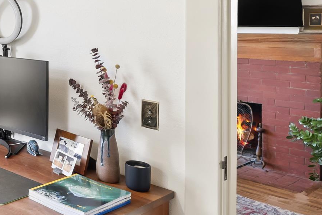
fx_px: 403
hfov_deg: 33.2
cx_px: -88
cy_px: 32
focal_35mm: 45
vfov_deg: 29.0
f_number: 8
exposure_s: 1/8
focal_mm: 16
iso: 500
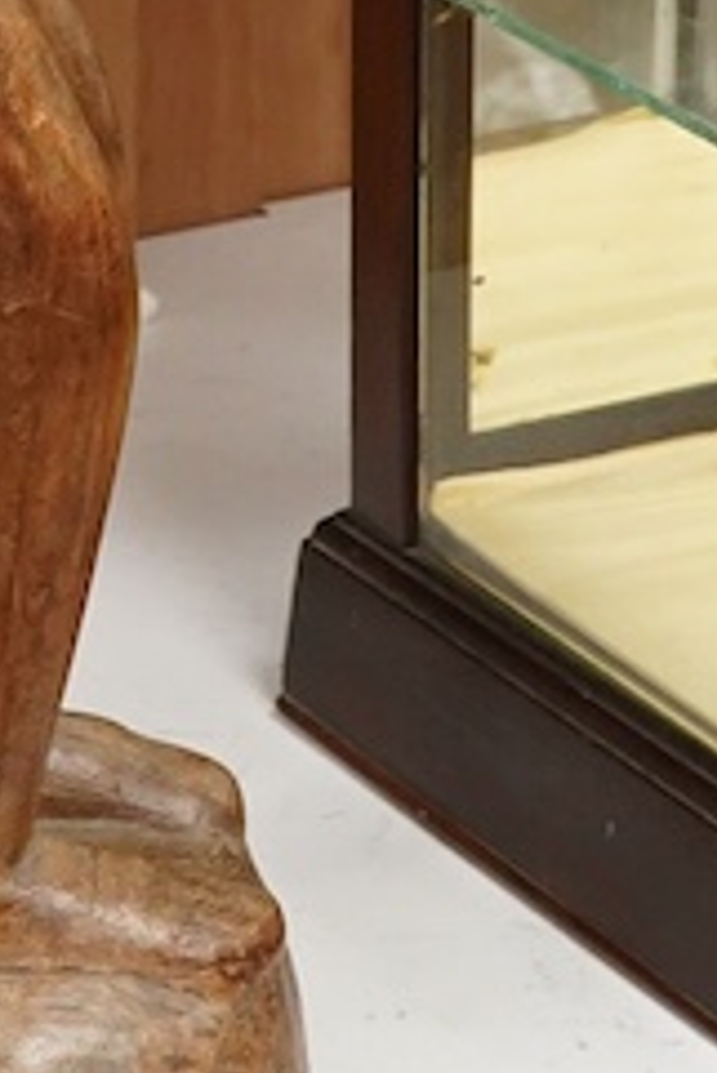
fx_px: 6264
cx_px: -151
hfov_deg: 6.5
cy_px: -1000
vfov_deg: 9.2
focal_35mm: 210
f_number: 9
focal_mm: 30
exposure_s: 1/160
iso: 2500
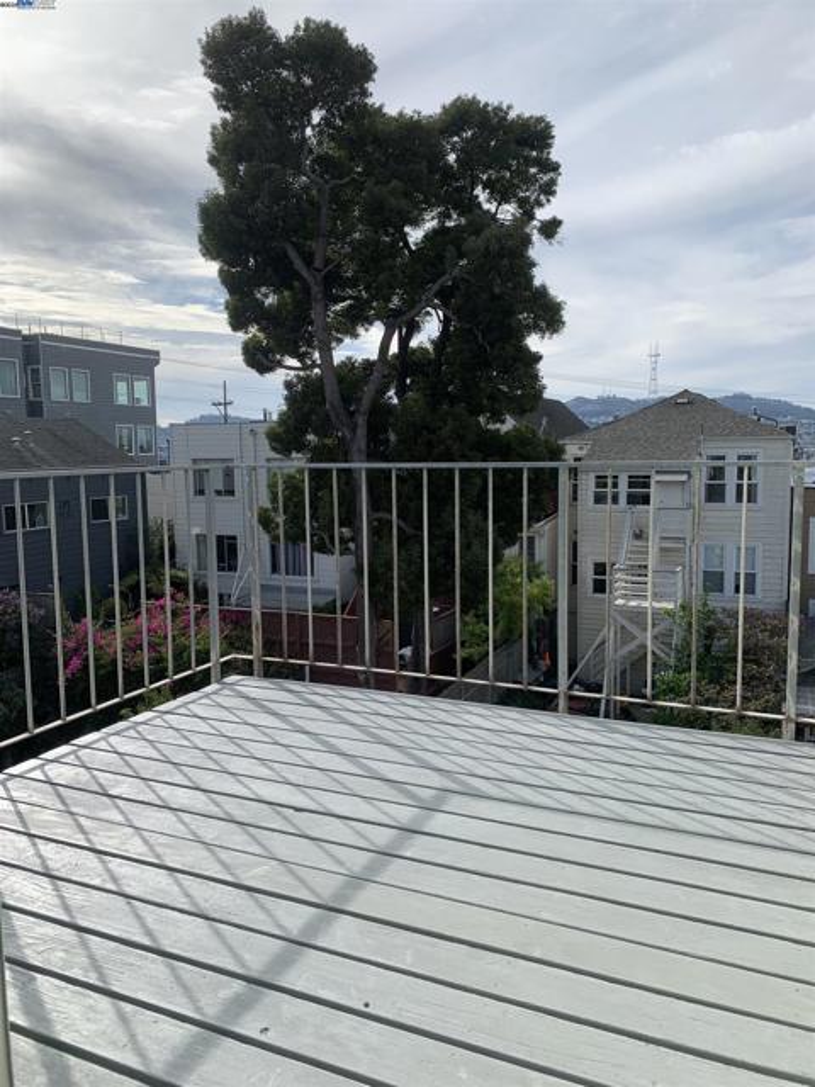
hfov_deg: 53.1
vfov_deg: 67.3
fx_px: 816
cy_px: 544
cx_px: 408
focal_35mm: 26
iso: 25
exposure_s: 1/2611
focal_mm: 4.25
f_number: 1.8
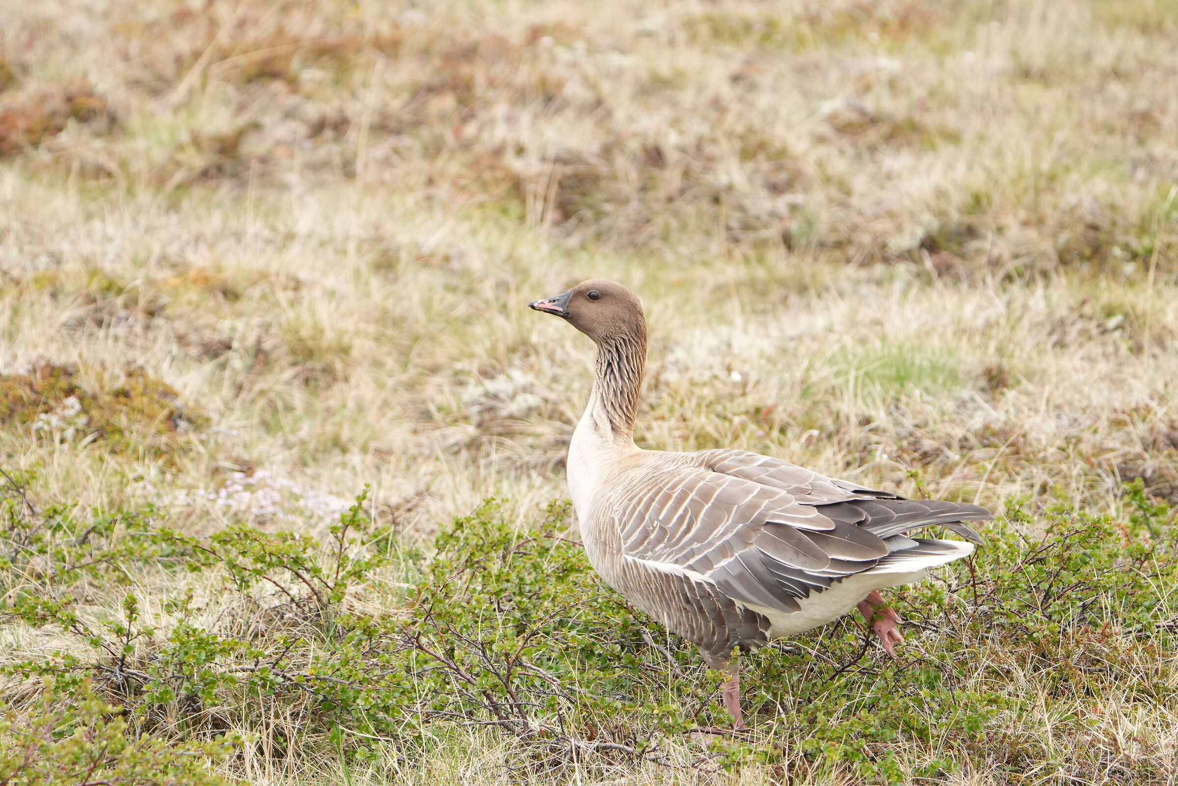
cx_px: 589
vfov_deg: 3.3
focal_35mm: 412
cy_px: 393
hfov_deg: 5.0
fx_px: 13497
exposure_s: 1/1000
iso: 1600
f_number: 5.6
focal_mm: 275
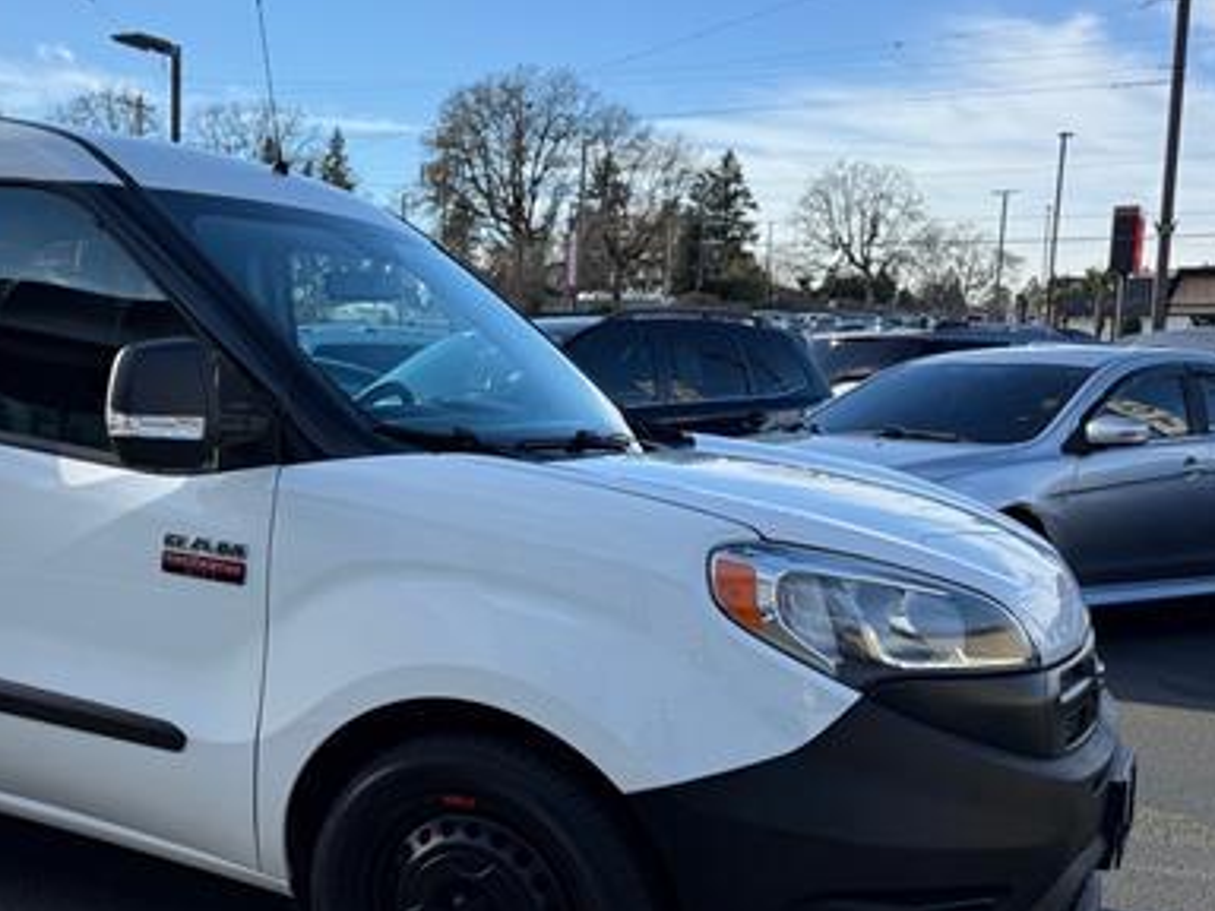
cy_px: 544
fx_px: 1404
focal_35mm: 40
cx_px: 272
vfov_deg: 35.8
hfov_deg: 44.9
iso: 80
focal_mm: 6.76
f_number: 1.78
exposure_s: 1/2299
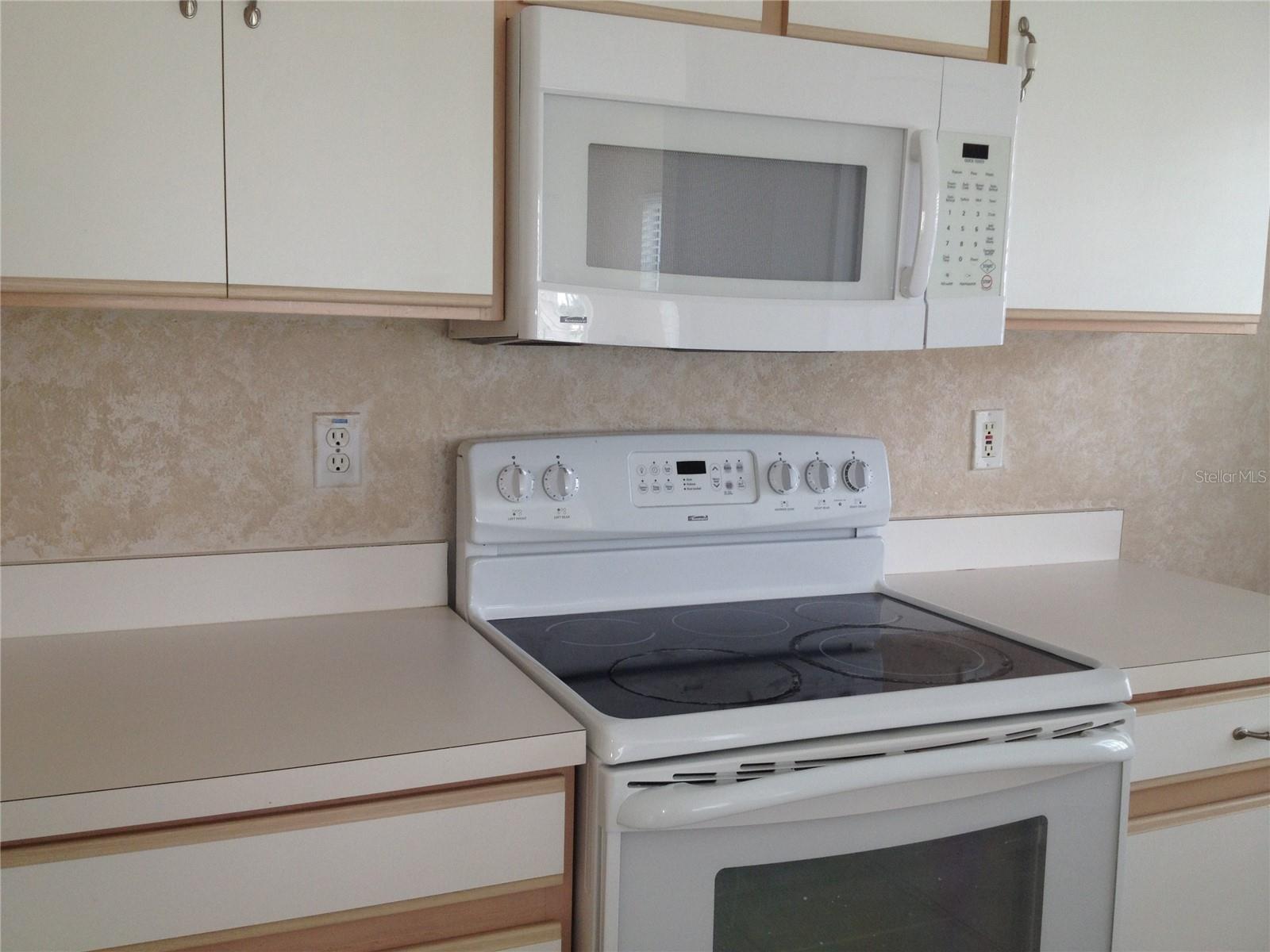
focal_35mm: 35
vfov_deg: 40.7
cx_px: 635
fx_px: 1284
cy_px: 476
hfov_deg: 52.6
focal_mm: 4.28
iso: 64
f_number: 2.4
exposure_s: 1/60
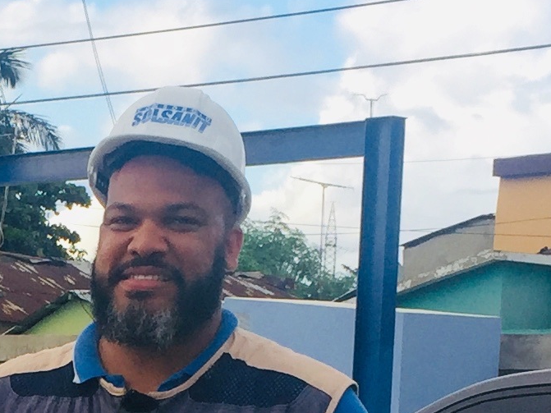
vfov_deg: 10.1
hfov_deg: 13.7
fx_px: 2244
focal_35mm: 141
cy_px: 687
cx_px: -36
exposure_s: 1/573
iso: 32
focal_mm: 4.15
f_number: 2.2
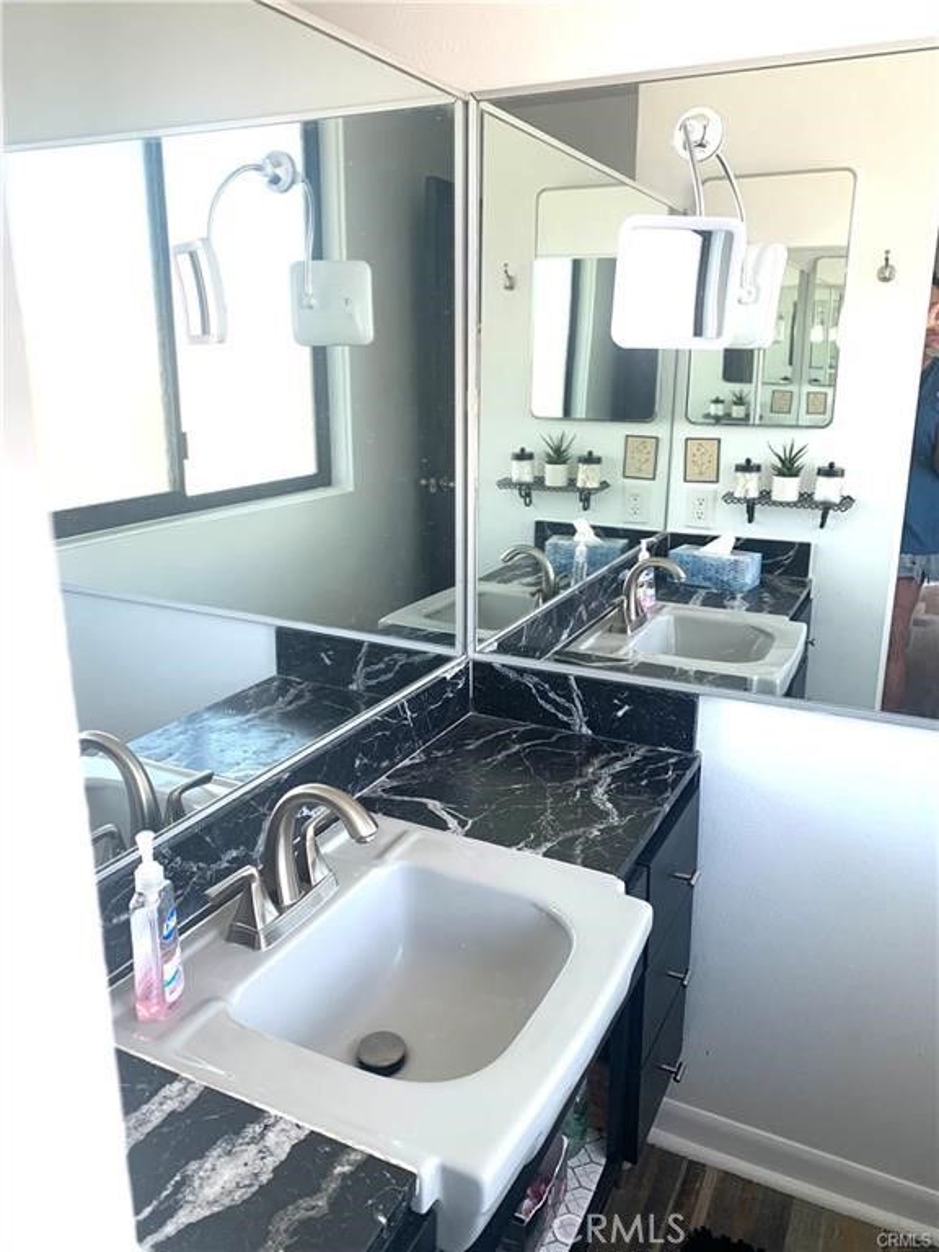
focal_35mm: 26
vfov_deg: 67.3
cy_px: 626
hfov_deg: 53.1
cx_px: 470
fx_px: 940
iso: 40
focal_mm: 4.25
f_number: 1.8
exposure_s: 1/121
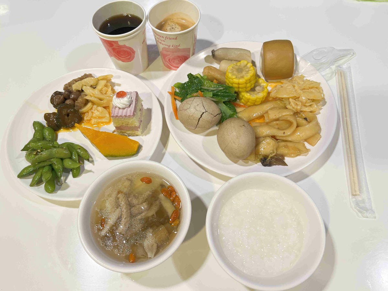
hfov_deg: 67.3
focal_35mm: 26
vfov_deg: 53.1
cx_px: 194
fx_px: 291
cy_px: 146
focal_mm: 5.7
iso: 80
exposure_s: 1/60
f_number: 1.5
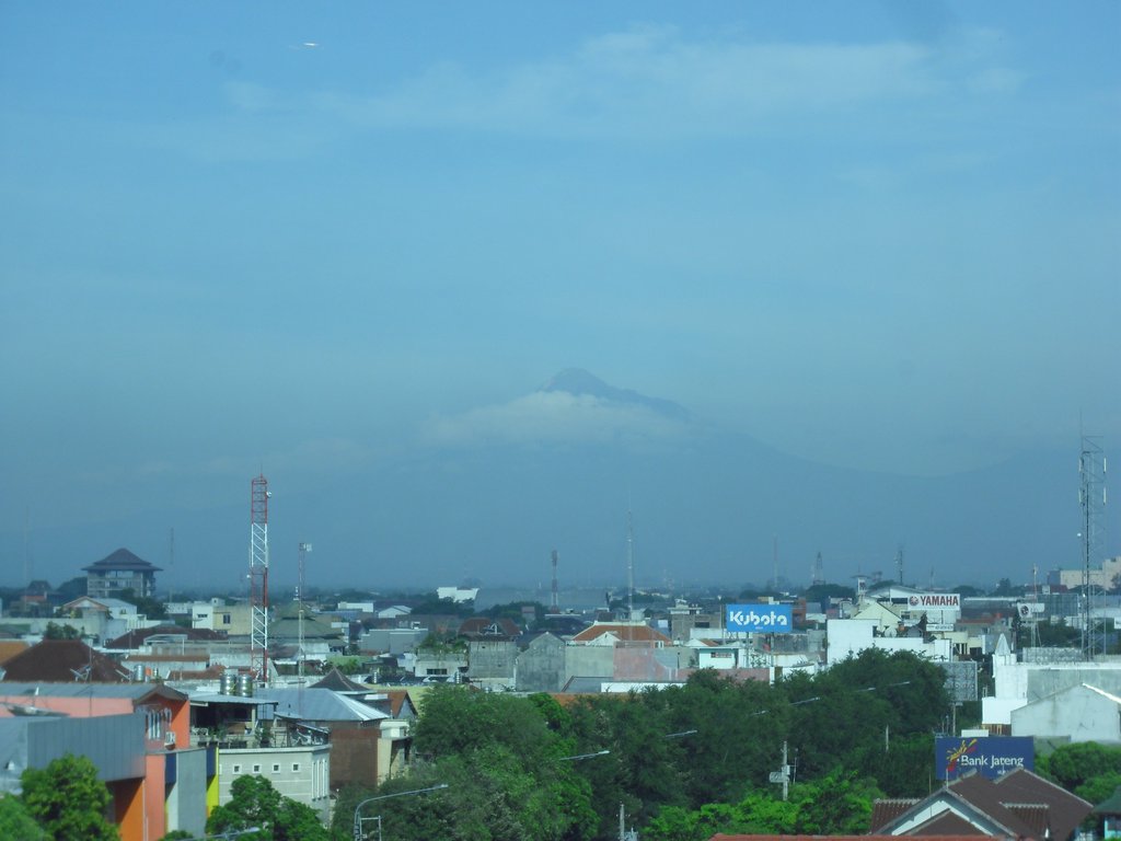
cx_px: 560
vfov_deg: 13.1
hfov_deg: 17.4
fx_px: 3659
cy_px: 420
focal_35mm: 113
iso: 100
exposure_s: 1/320
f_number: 5.2
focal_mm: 18.6
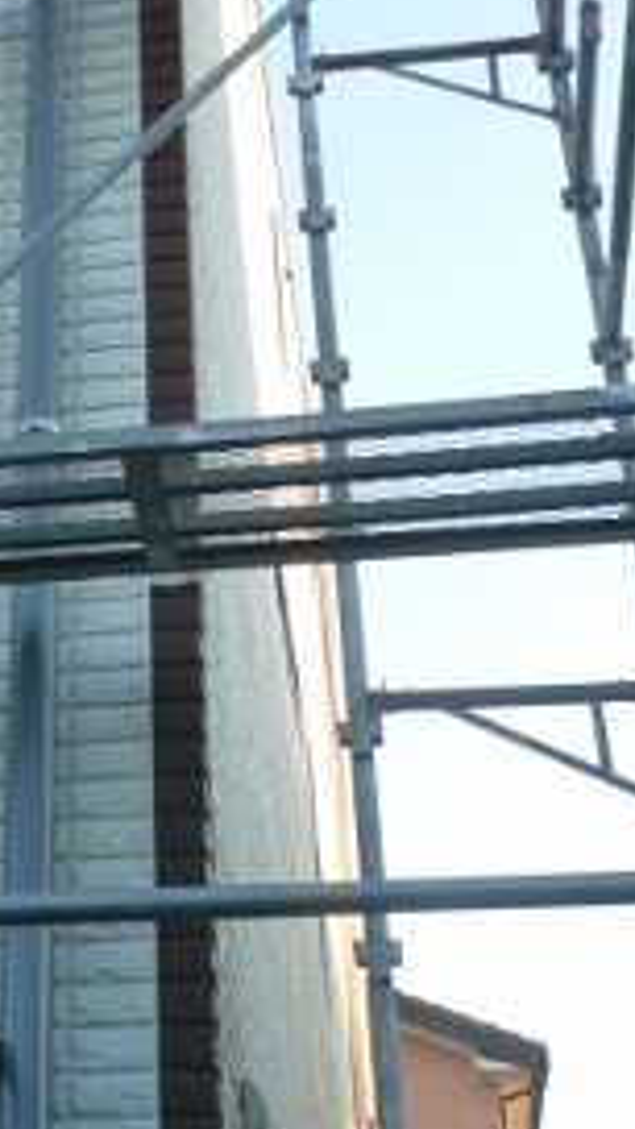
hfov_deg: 18.1
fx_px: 1916
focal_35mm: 64
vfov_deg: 32.7
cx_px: -79
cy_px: 432
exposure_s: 1/200
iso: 160
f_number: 2.8
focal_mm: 4.4
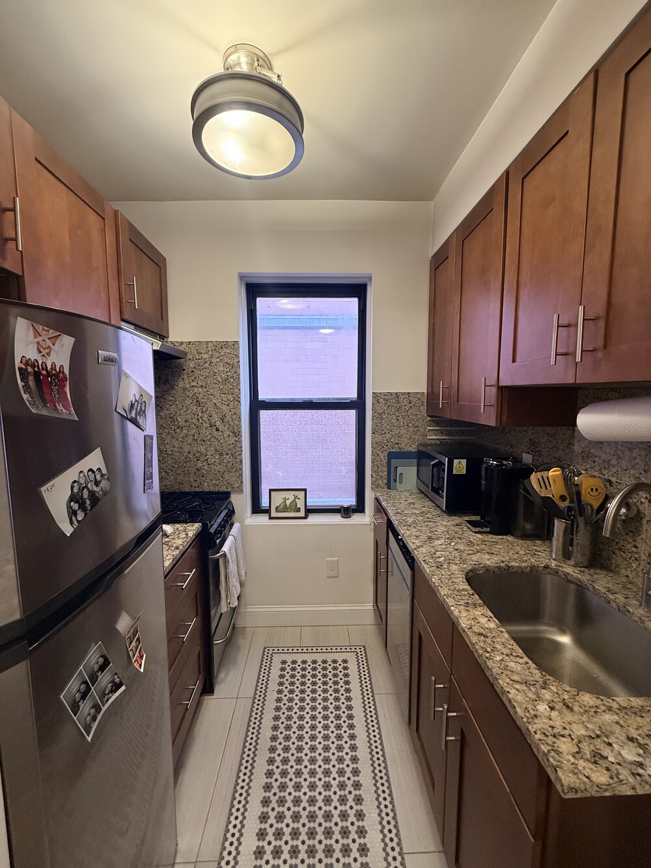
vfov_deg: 102.1
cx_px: 326
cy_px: 434
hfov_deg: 85.7
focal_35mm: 14
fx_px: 351
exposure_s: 1/60
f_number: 2.2
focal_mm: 2.22
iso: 250
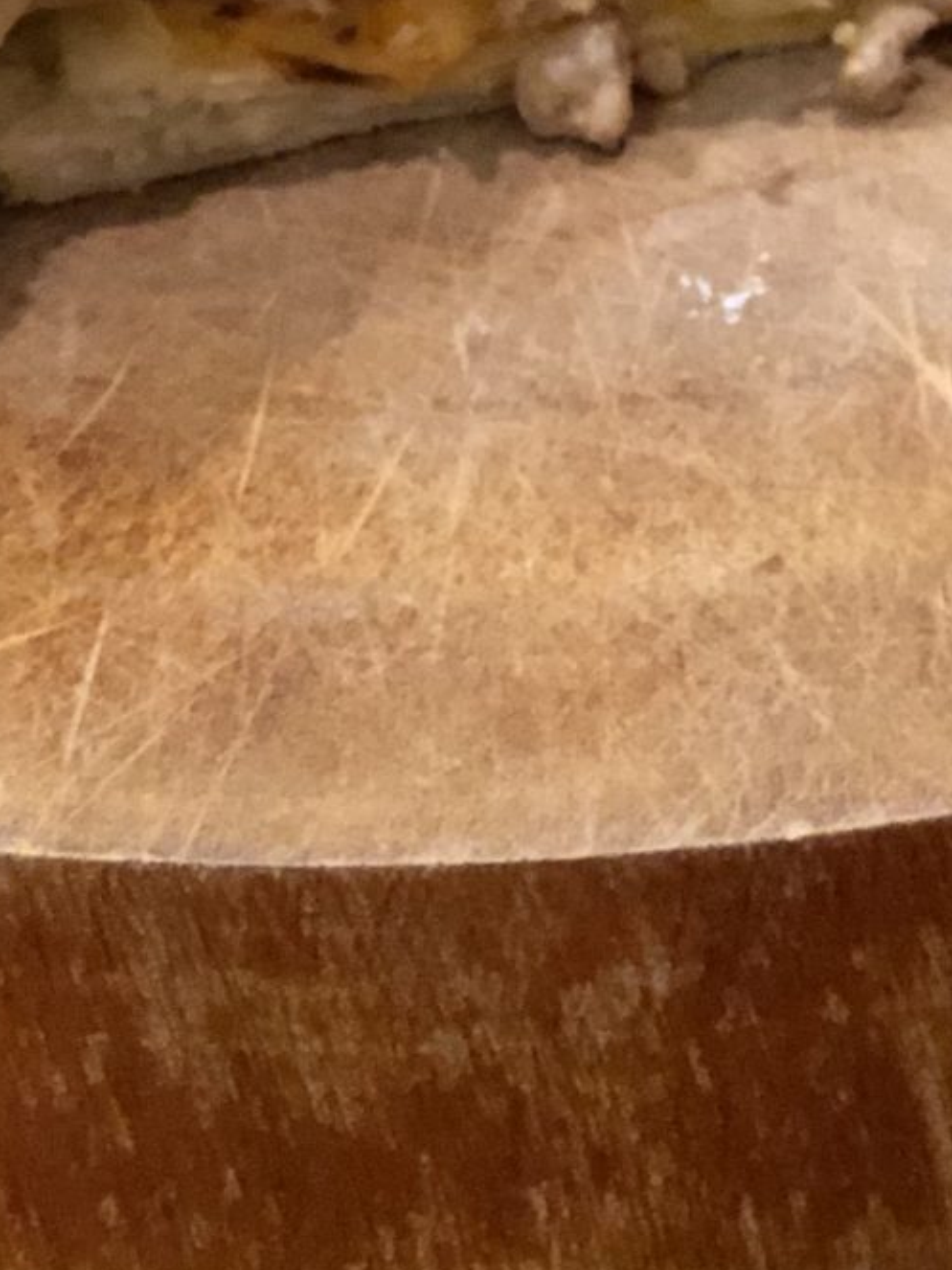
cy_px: -465
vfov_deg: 10.9
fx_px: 6456
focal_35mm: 176
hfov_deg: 8.4
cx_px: 623
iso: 500
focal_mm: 6.6
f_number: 2.8
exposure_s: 1/33
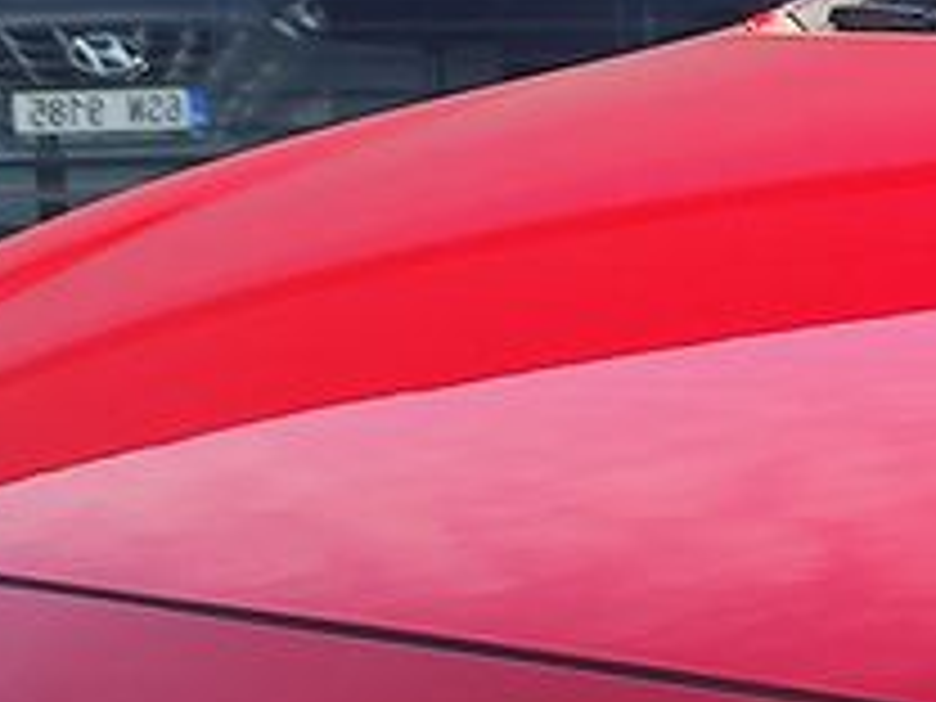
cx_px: 1764
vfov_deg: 11.0
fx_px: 3596
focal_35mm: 133
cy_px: 742
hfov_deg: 13.2
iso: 50
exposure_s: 1/513
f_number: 1.69
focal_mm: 7.01
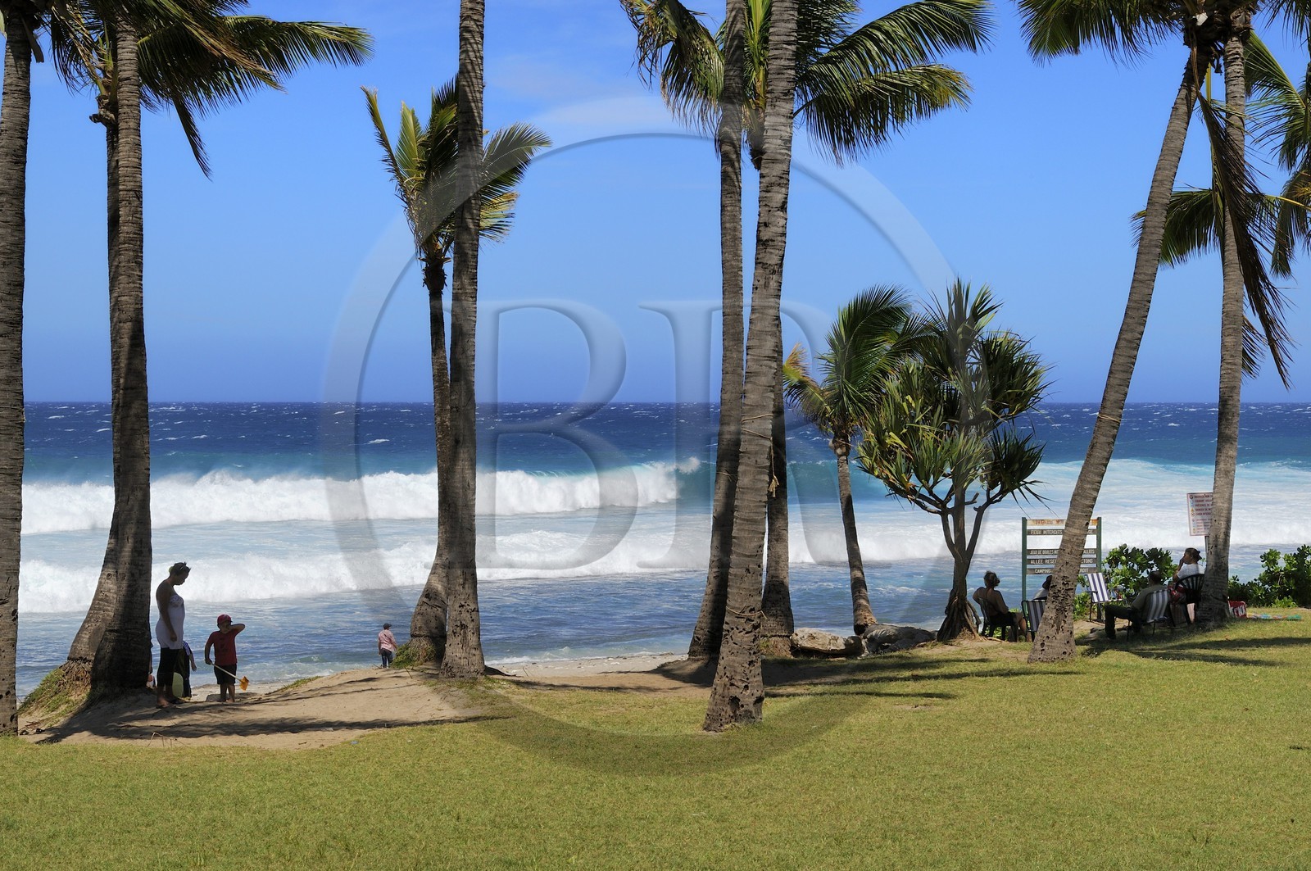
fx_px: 2183
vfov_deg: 22.6
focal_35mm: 60
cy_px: 436
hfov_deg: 33.4
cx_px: 656
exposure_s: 1/320
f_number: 16
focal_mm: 60
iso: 200
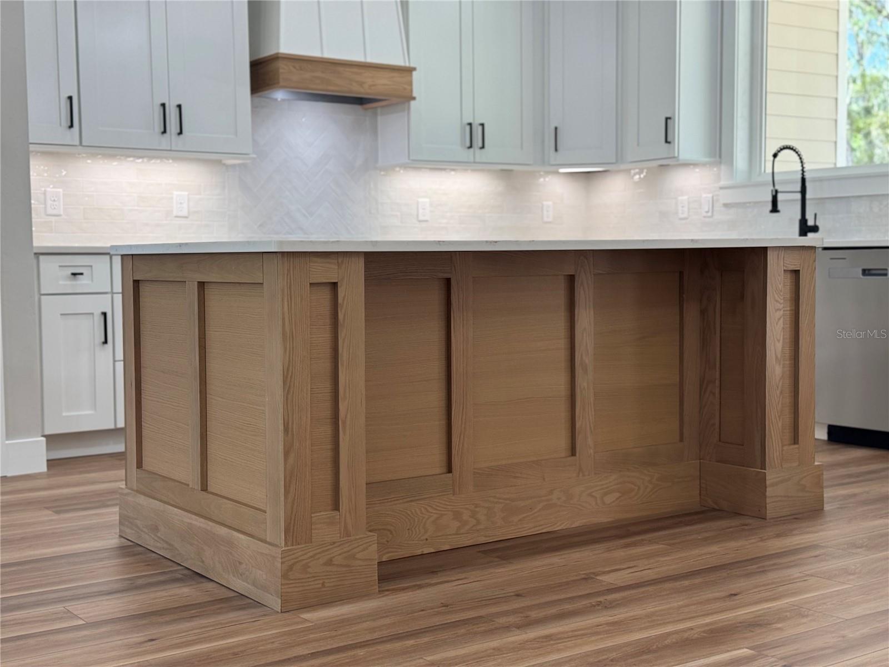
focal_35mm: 48
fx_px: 1233
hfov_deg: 39.7
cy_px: 334
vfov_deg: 30.3
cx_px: 444
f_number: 1.78
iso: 64
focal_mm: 6.76
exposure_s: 1/153
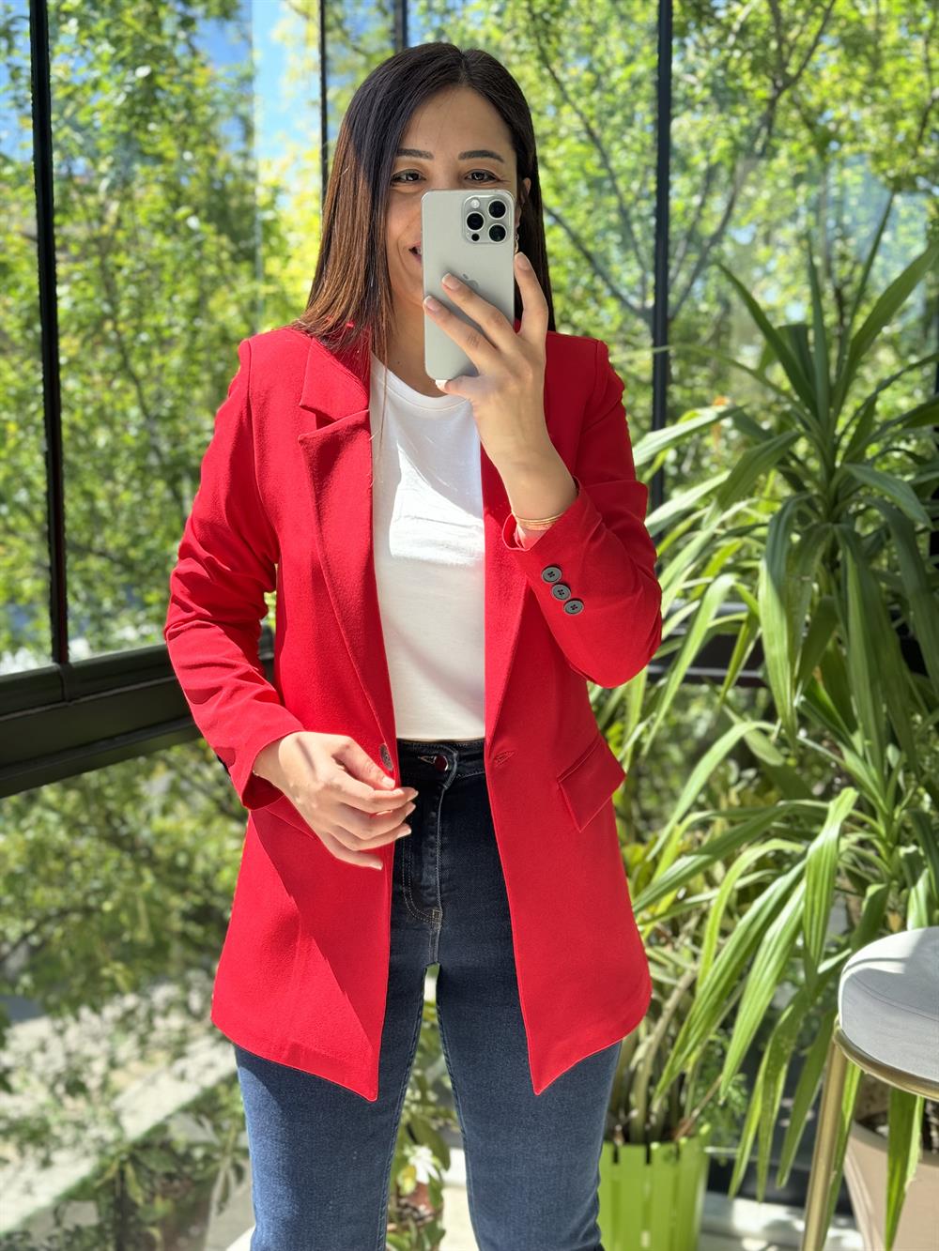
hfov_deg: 30.3
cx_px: 470
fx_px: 1736
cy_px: 626
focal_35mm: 48
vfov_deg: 39.7
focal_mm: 6.76
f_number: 1.78
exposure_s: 1/269
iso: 64
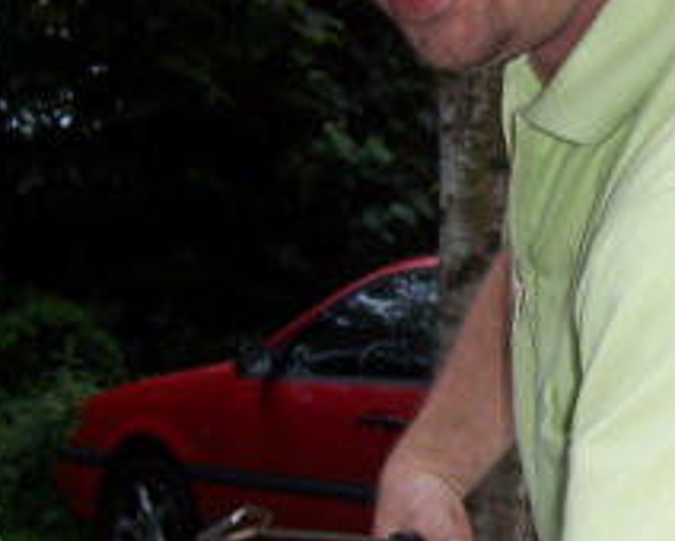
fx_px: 2000
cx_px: 771
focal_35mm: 100
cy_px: 220
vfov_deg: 15.4
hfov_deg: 18.3
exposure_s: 1/60
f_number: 2.7
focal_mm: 5.6
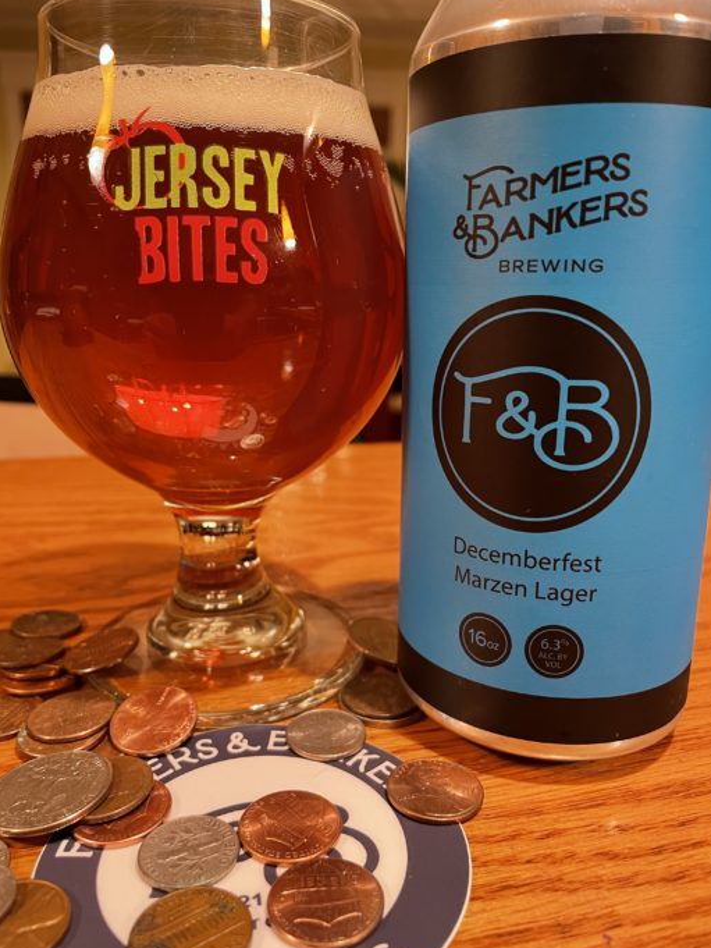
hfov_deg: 51.4
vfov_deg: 65.3
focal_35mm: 27
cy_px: 470
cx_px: 344
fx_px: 739
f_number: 1.6
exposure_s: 1/30
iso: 500
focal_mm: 4.2
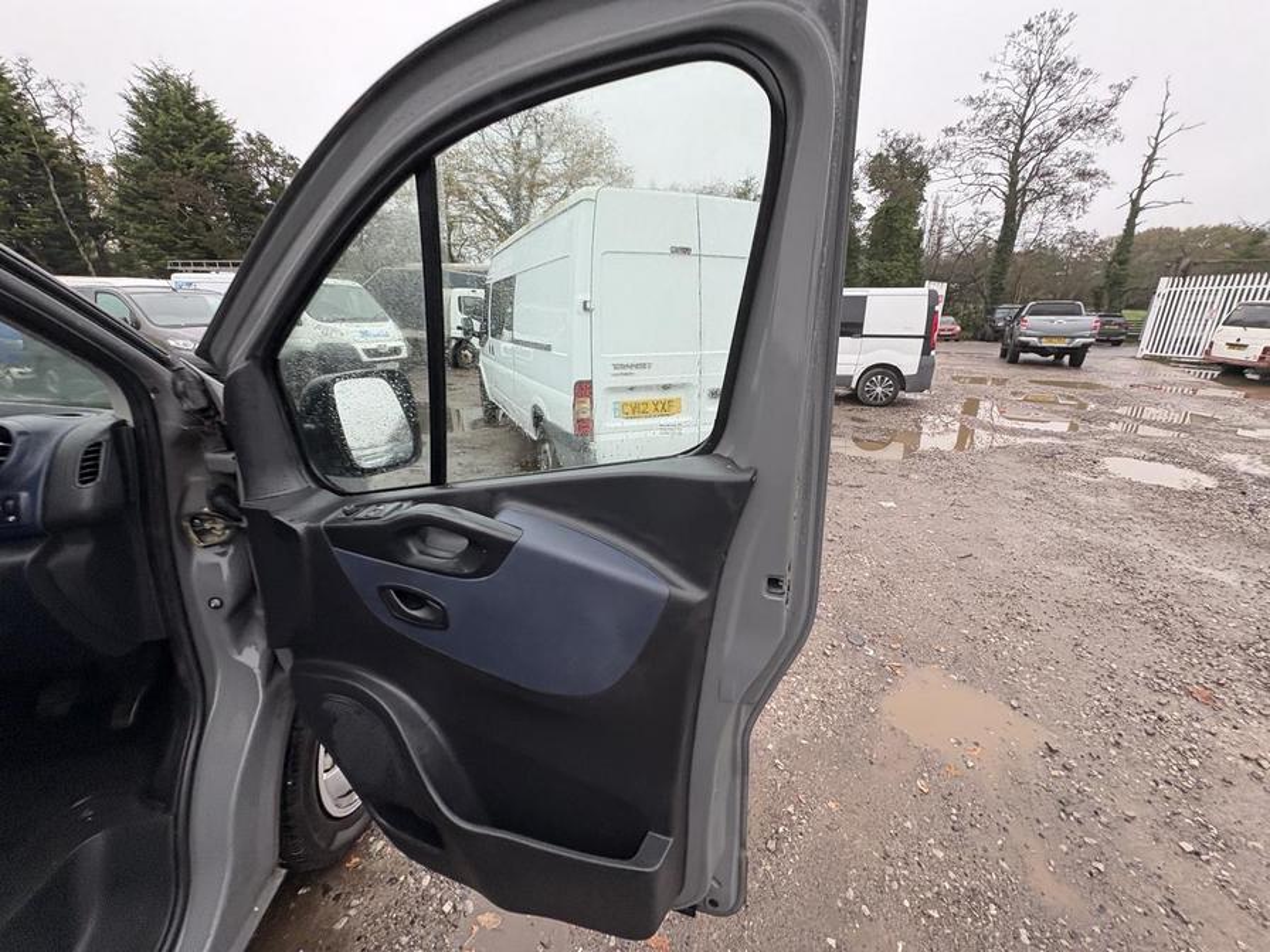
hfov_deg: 102.1
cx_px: 635
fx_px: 514
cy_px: 476
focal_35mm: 14
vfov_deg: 85.7
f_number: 2.2
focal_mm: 2.22
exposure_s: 1/99
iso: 160
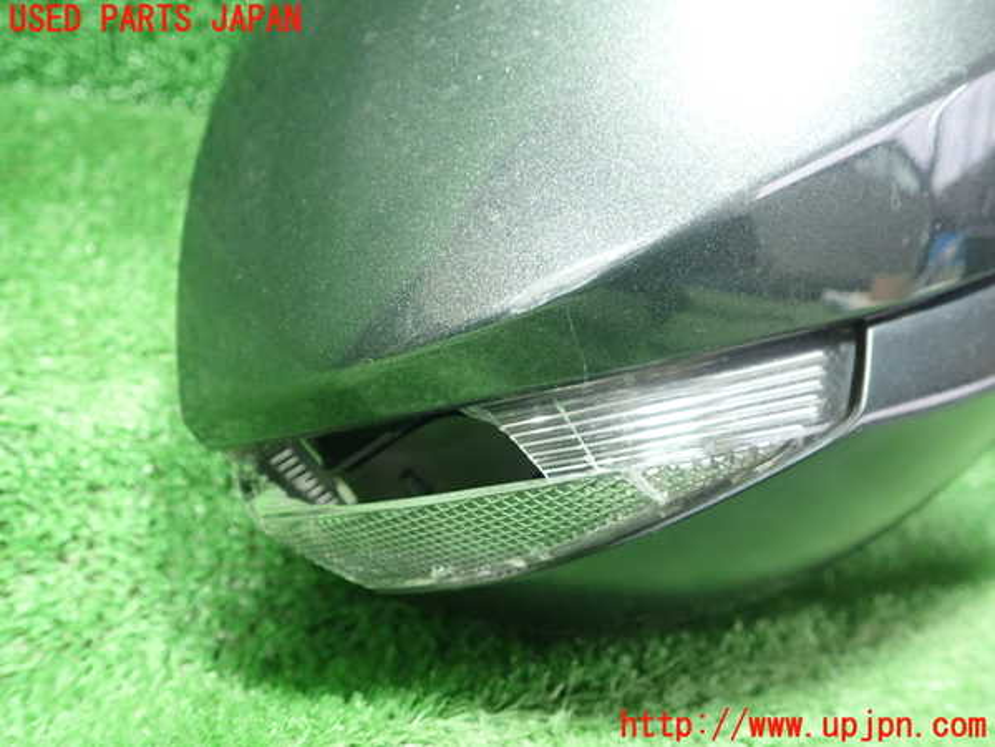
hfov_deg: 60.0
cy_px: 374
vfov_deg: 46.8
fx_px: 862
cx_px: 498
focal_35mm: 30
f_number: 2.3
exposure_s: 1/50
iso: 800
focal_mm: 5.5
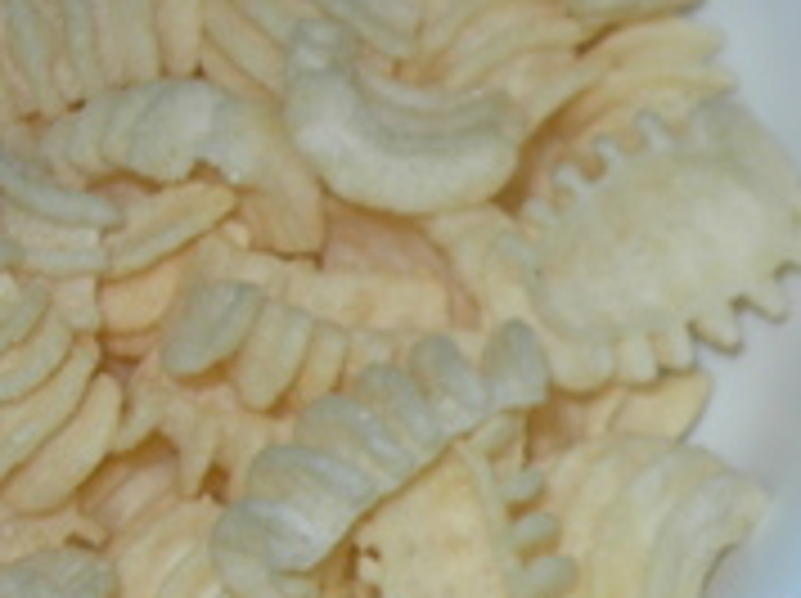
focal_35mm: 107
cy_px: 645
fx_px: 2473
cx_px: 1107
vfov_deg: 13.5
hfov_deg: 17.1
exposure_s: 1/60.1
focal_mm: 7.8
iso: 50
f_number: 4.8
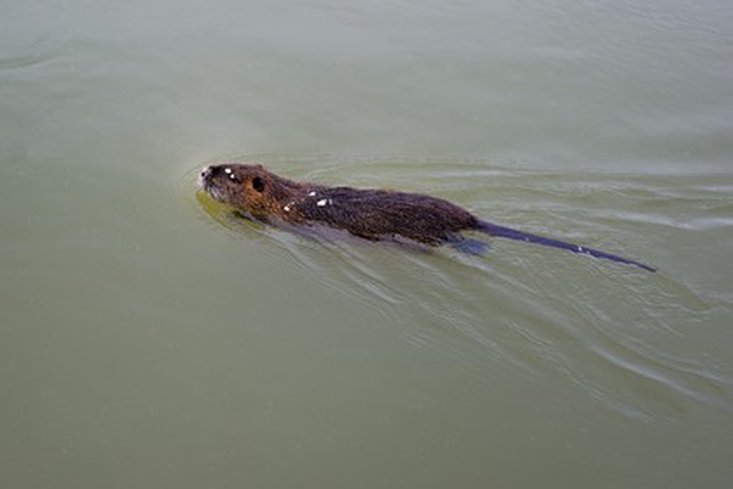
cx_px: 366
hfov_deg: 28.8
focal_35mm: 70
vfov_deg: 19.5
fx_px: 1425
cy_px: 244
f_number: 2.8
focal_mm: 70
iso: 400
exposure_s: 1/250
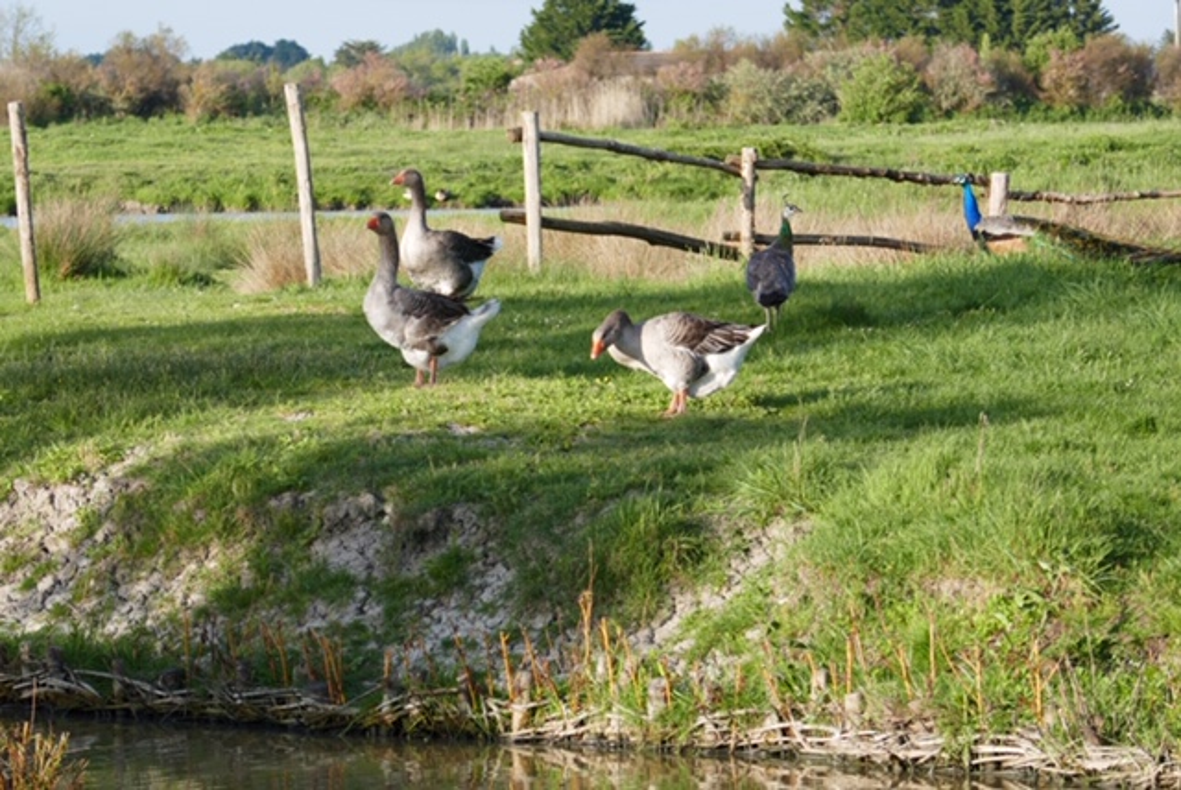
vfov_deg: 5.6
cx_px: 590
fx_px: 8077
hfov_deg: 8.4
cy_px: 395
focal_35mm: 246
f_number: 5.9
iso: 125
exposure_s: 1/200
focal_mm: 89.6
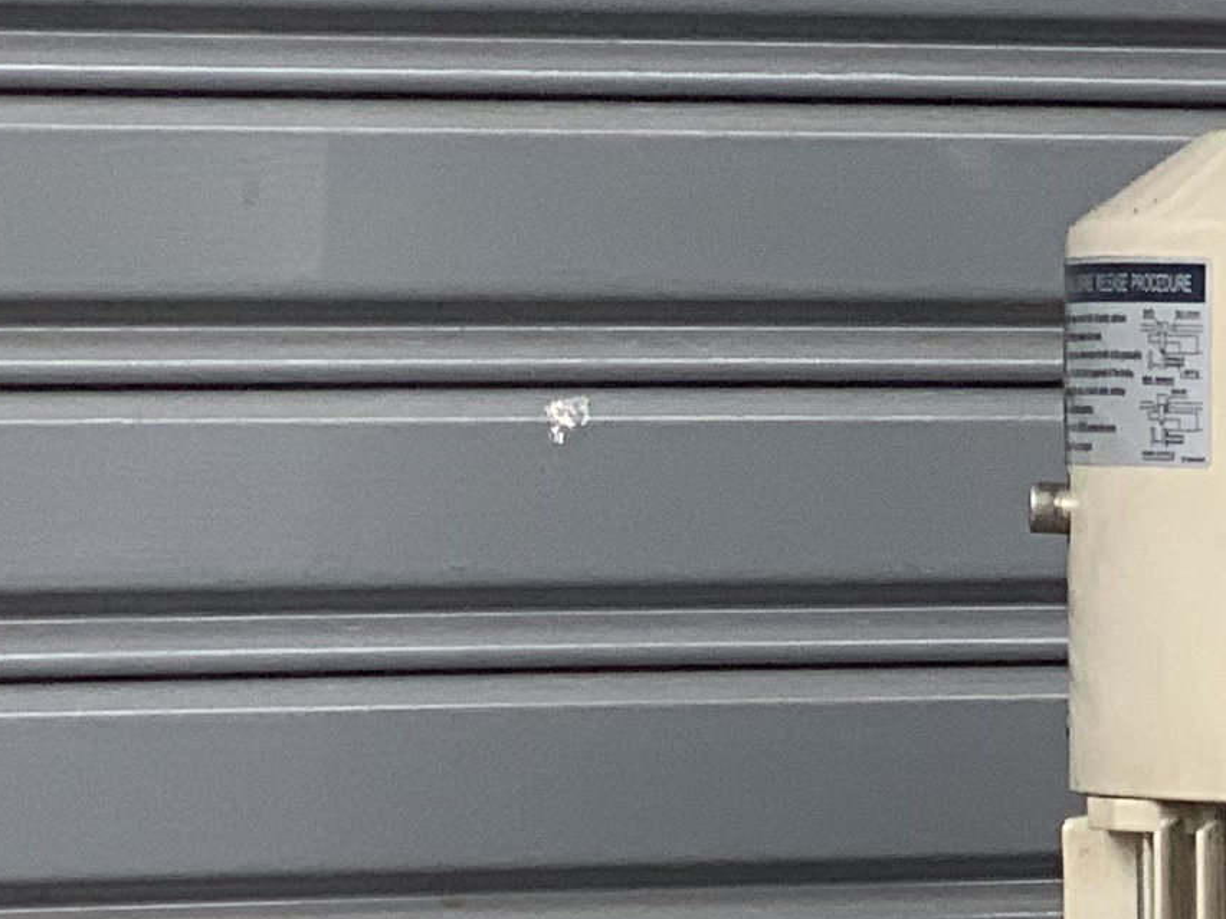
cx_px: 2676
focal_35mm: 246
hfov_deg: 7.6
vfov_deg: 5.9
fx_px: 8713
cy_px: 2005
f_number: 2.4
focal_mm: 6
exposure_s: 1/122
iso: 64
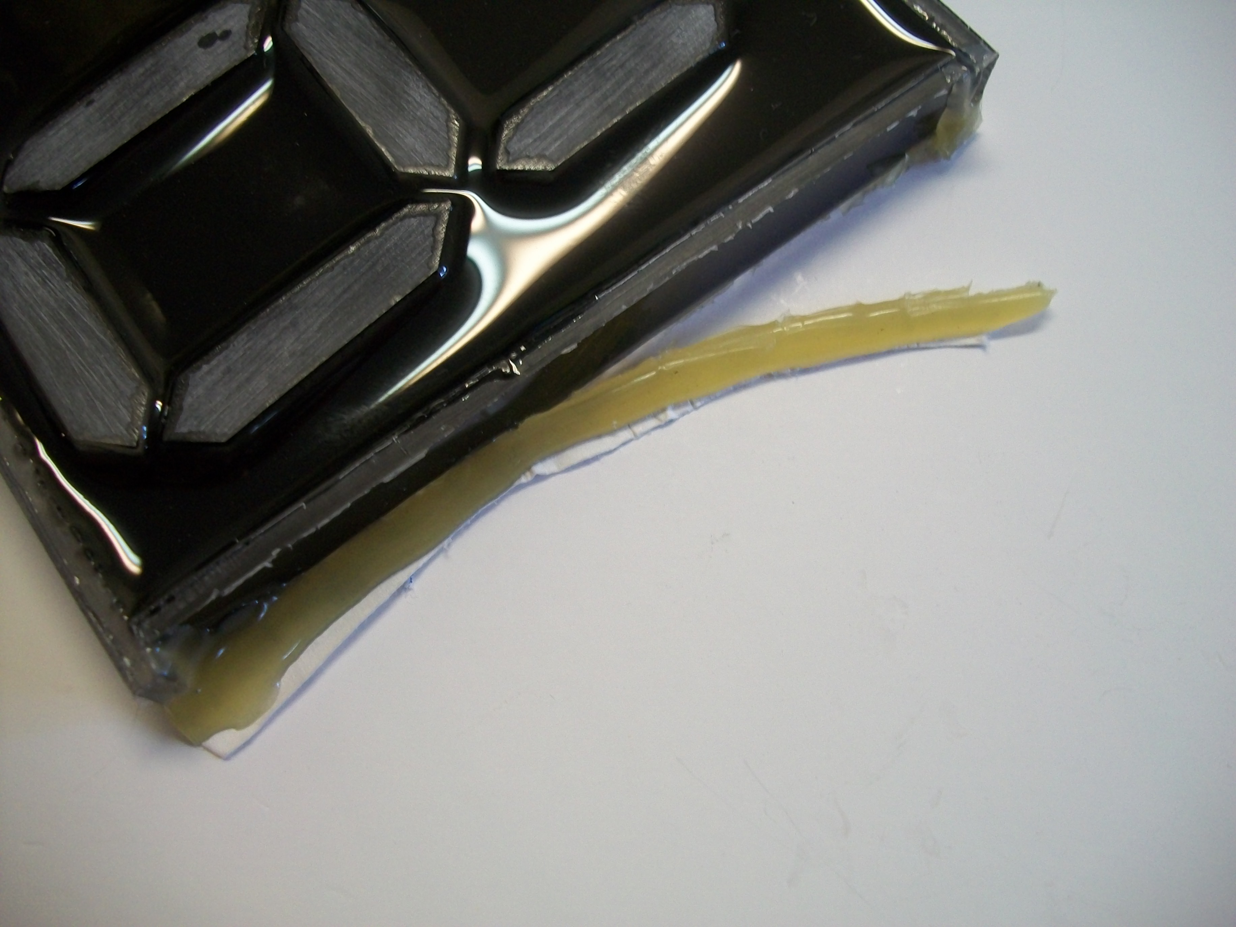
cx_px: 618
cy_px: 464
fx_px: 1143
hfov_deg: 56.8
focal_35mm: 32
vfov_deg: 44.2
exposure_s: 1/40
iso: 160
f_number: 2.9
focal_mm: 5.7
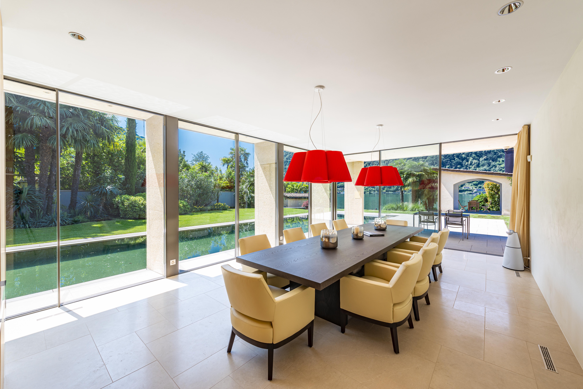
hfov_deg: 104.3
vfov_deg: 81.2
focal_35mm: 14
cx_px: 292
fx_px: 227
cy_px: 194
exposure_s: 1/20
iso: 100
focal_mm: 14
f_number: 9
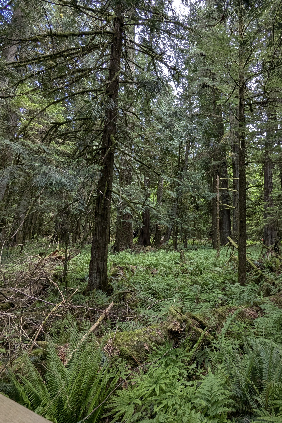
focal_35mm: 20
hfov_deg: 60.3
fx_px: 235
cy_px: 182
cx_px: 190
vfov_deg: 83.5
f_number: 2.2
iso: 71
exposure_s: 1/192
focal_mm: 2.35
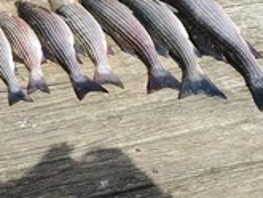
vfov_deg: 17.8
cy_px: -69
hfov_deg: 22.5
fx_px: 585
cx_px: -84
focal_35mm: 77
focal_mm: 4.3
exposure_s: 1/1081
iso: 50
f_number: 2.4
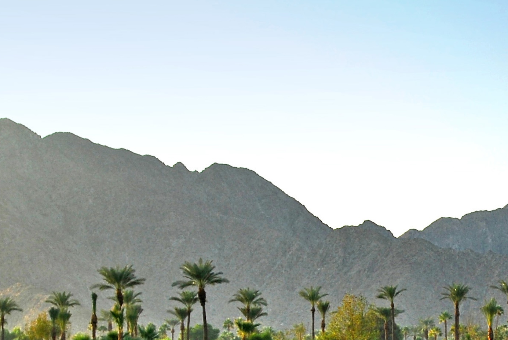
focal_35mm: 117
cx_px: 491
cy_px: 423
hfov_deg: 17.1
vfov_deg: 11.5
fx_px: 1653
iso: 100
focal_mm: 24
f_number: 4.5
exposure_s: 1/80
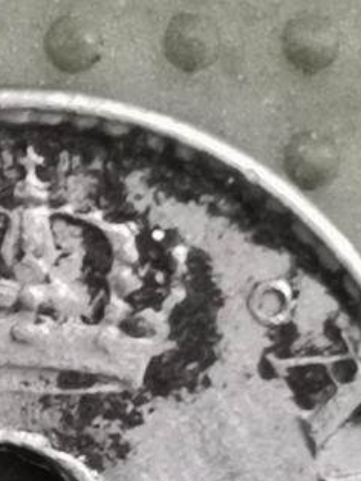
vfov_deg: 6.6
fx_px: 4138
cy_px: 643
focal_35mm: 298
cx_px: -110
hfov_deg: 5.0
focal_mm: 4.75
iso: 500
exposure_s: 1/22.5
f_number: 1.8
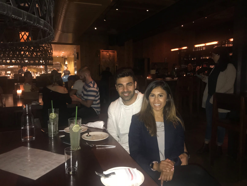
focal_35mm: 28
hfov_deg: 63.4
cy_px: 93
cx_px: 124
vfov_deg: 49.8
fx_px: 200
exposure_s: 1/16
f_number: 1.8
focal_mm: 3.99
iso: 100
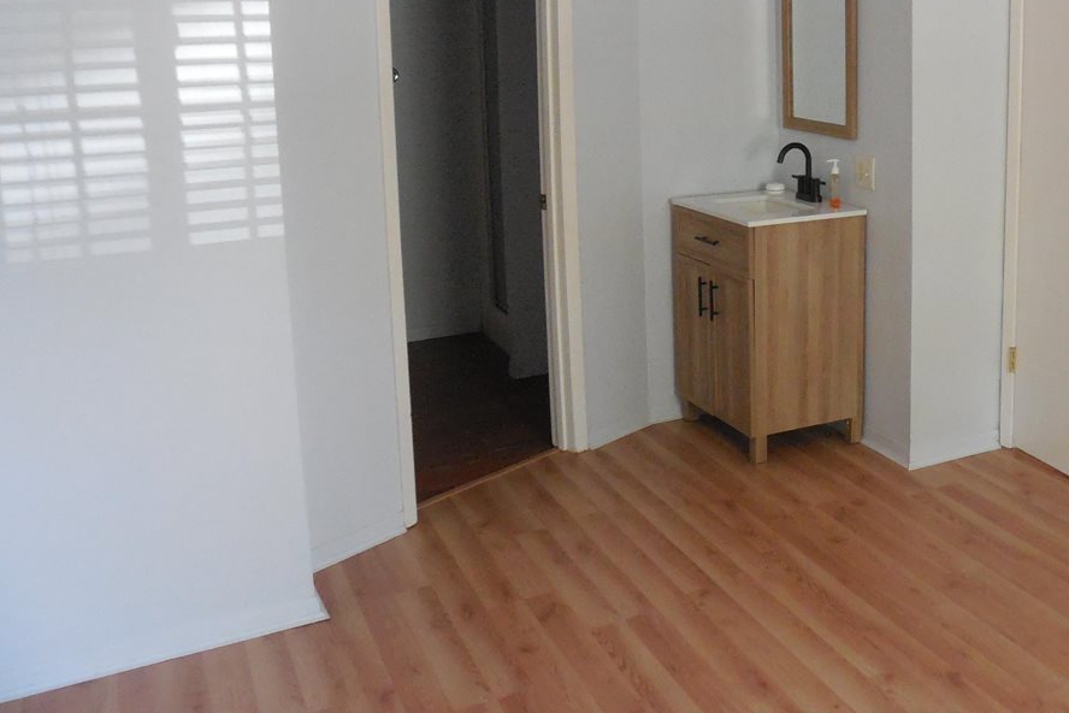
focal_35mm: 39
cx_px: 760
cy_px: 183
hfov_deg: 48.2
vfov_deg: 33.6
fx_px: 1158
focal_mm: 4.6
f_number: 3.5
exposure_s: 1/60
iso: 800
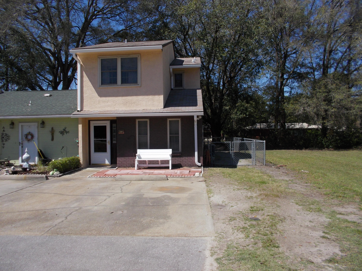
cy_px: 136
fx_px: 303
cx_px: 181
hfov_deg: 61.7
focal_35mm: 29
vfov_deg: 48.2
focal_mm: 4.1
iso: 80
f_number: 3.3
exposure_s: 1/1000
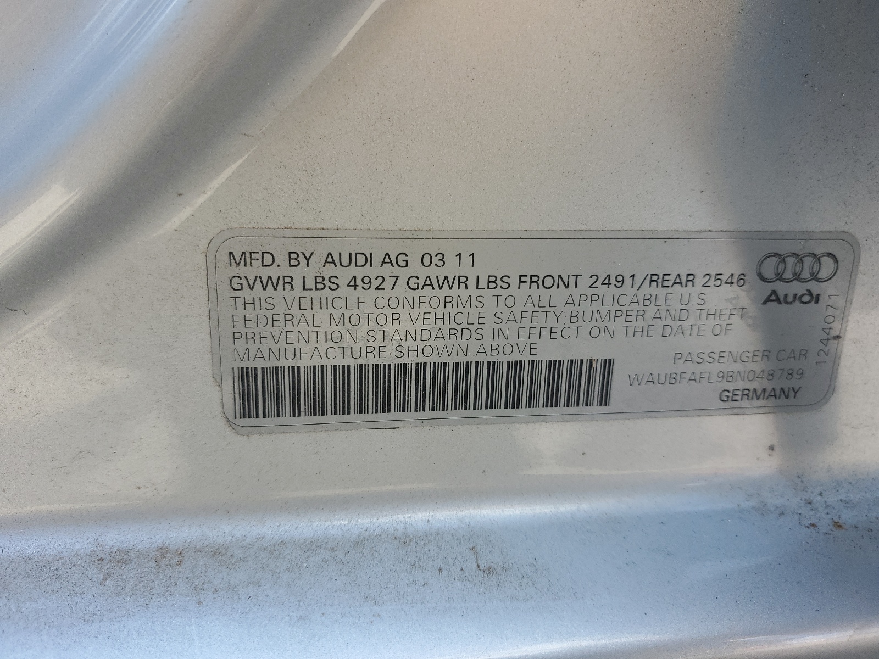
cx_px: 440
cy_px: 330
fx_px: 660
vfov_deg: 53.1
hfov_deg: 67.3
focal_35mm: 26
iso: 50
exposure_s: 1/263
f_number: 1.5
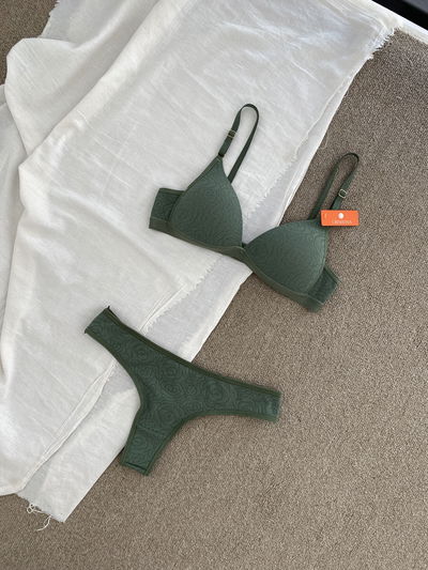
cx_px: 214
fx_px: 428
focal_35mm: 26
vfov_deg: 67.3
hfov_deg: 53.1
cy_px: 285
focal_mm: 4.25
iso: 50
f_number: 1.8
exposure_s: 1/100
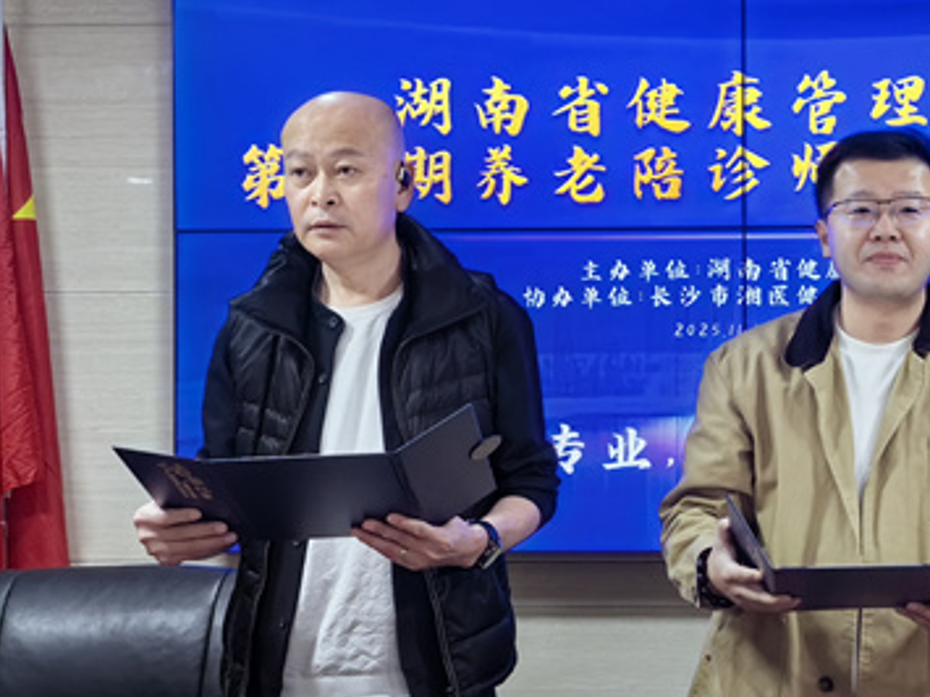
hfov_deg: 27.0
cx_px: 720
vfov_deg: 20.7
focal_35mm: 71
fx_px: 1907
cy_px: 354
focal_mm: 5.75
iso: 80
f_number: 1.4
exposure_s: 1/100
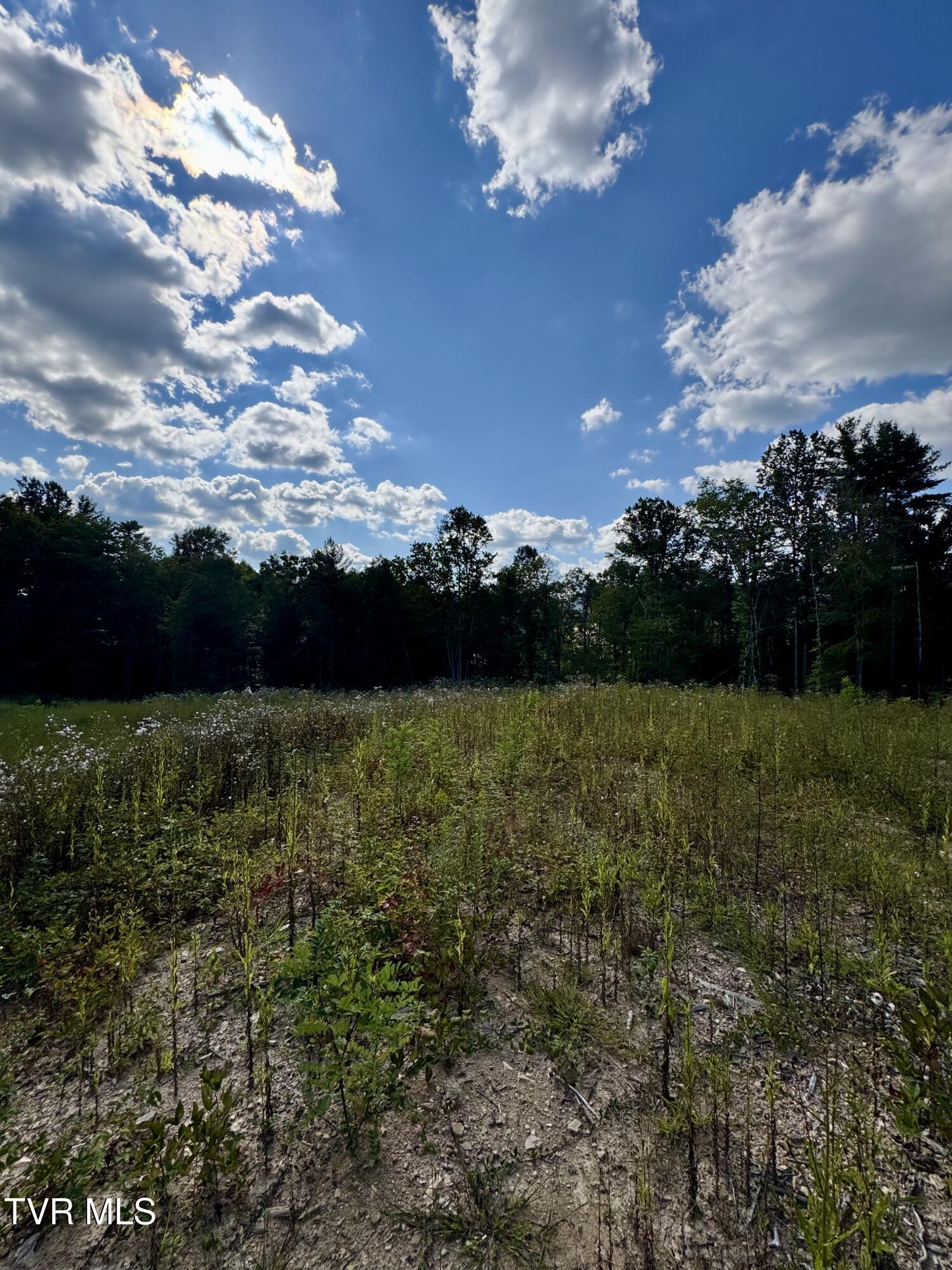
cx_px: 476
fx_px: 513
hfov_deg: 85.7
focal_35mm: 14
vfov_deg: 102.1
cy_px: 635
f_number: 2.2
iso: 50
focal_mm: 2.22
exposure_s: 1/2985
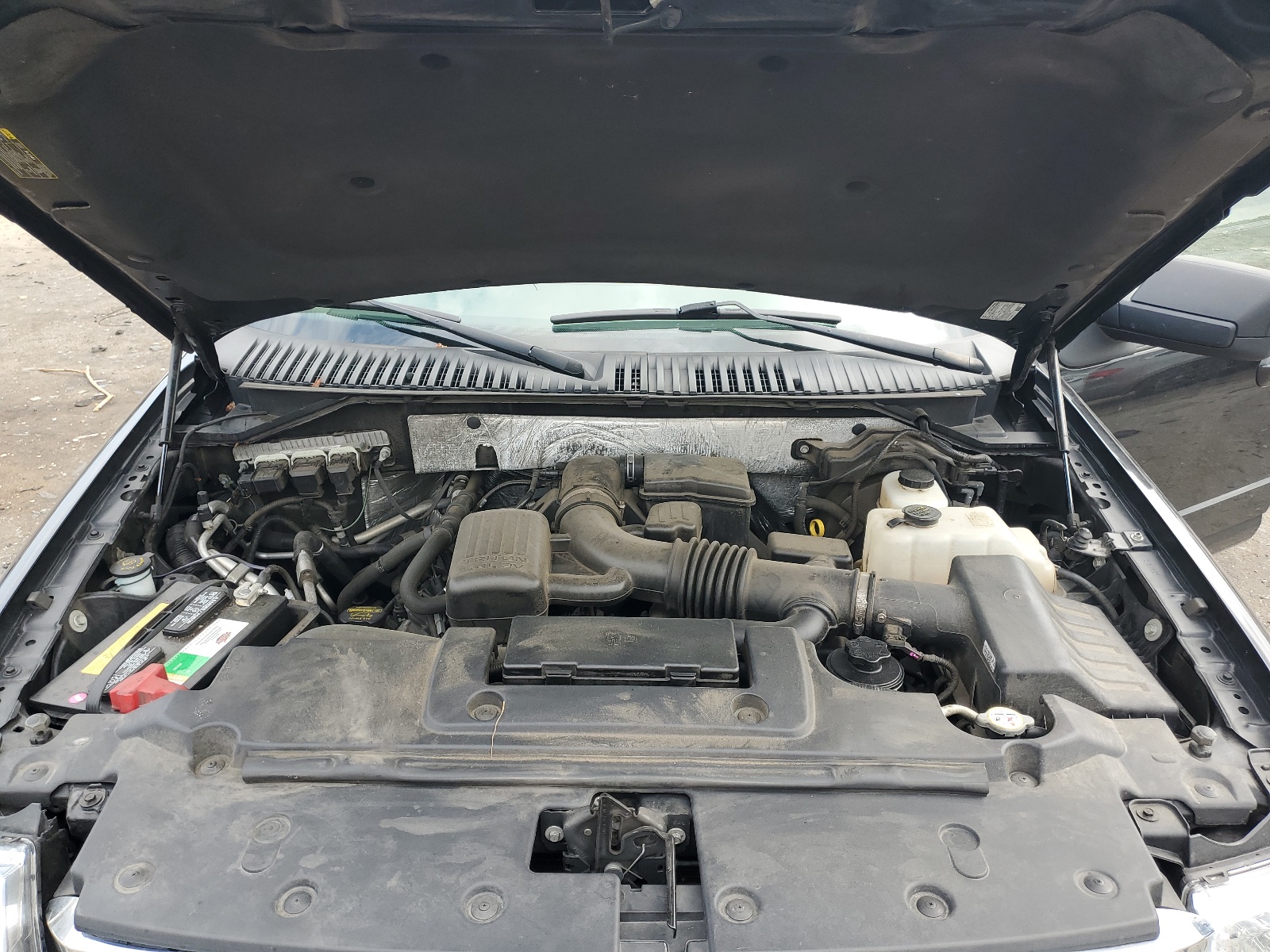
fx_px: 954
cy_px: 476
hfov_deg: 67.3
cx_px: 635
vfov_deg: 53.1
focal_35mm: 26
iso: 50
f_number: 1.5
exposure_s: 1/370
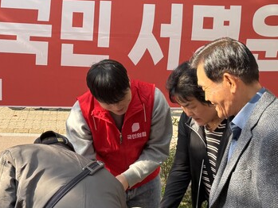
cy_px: 75
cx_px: 103
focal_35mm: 66
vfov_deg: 22.2
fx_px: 530
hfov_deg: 29.3
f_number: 1.78
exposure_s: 1/1032
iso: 100
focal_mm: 6.76
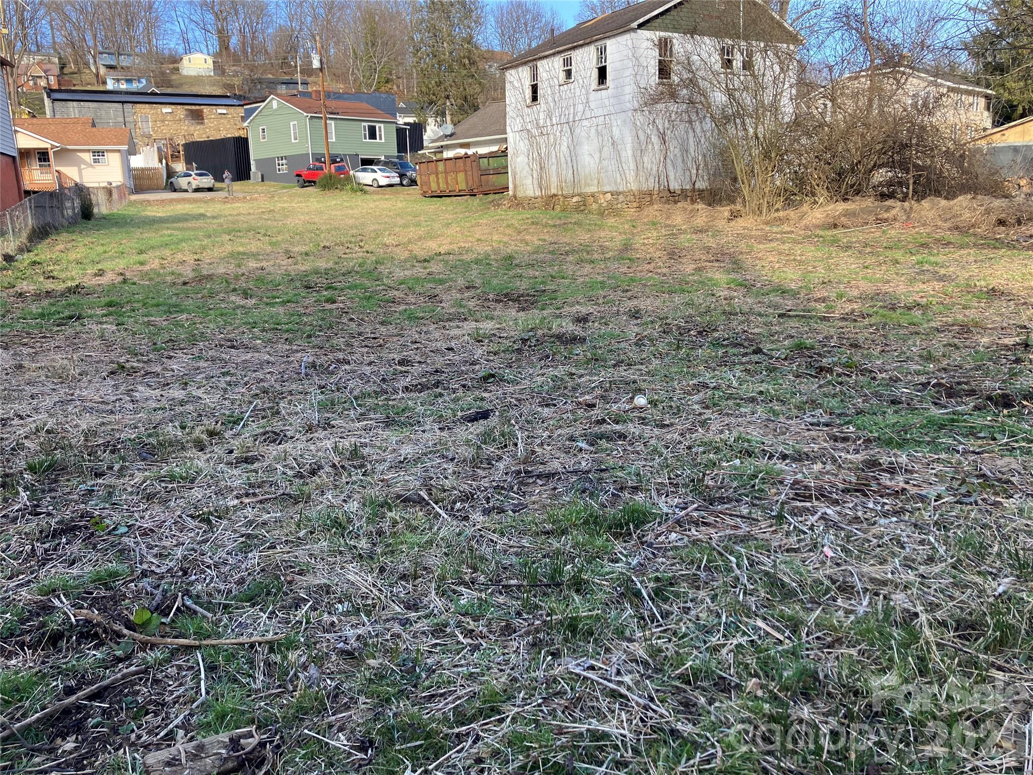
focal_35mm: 28
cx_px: 516
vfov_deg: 49.7
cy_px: 388
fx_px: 836
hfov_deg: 63.4
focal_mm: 3.99
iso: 25
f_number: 1.8
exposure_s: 1/211
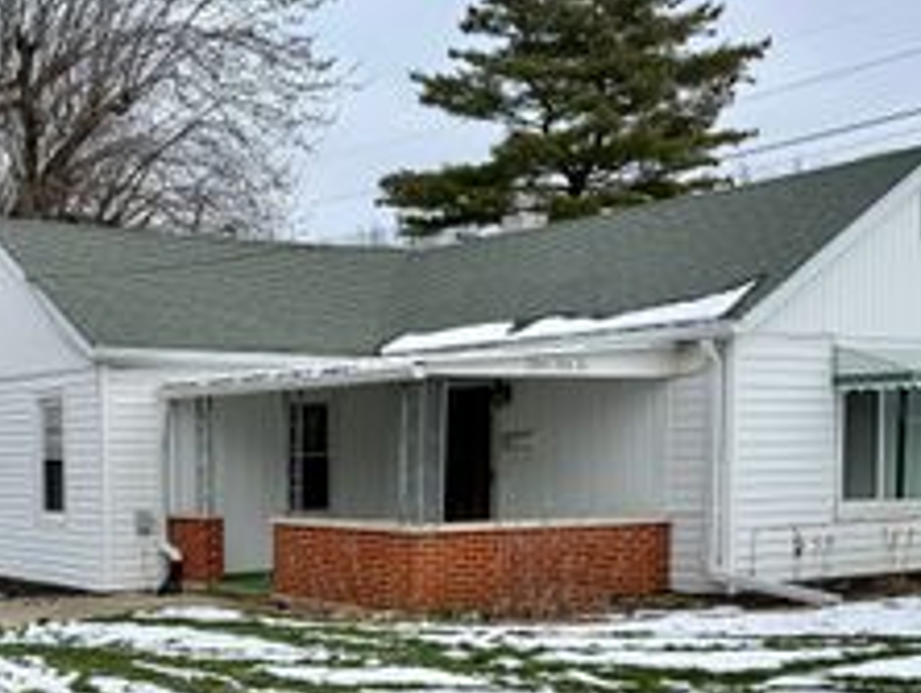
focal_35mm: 54
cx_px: 133
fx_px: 1438
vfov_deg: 26.5
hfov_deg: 34.0
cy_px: 575
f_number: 1.78
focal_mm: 6.76
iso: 80
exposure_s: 1/3425
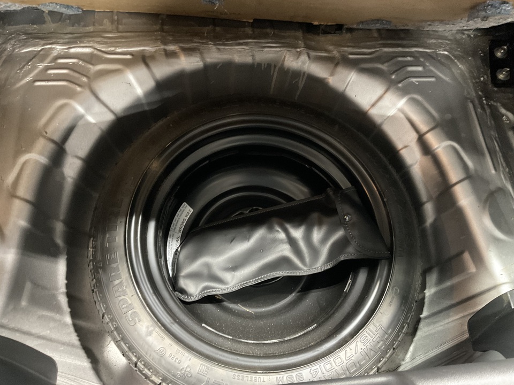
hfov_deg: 61.7
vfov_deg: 48.2
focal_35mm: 29
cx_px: 257
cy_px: 192
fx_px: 431
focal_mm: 3
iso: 320
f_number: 1.8
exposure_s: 1/30
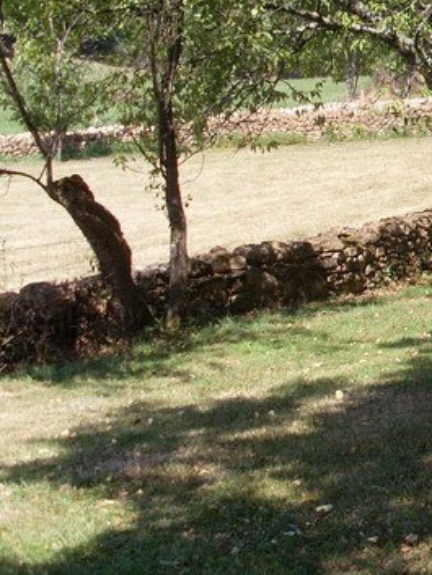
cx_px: 624
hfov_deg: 15.9
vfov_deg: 22.4
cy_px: 108
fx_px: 1430
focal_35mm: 86
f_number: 7.7
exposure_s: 1/125
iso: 80
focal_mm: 6.3
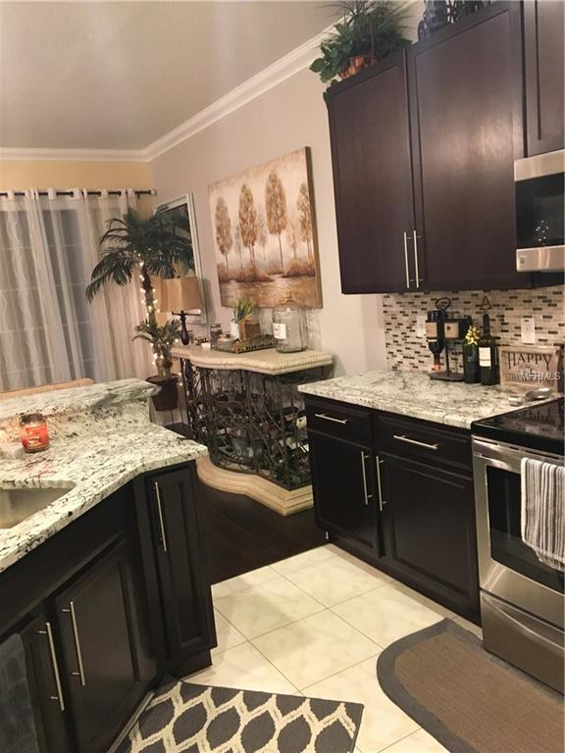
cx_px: 282
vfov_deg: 61.7
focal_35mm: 29
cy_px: 376
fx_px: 631
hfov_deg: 48.2
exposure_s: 1/15
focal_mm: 4.15
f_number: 2.2
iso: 200
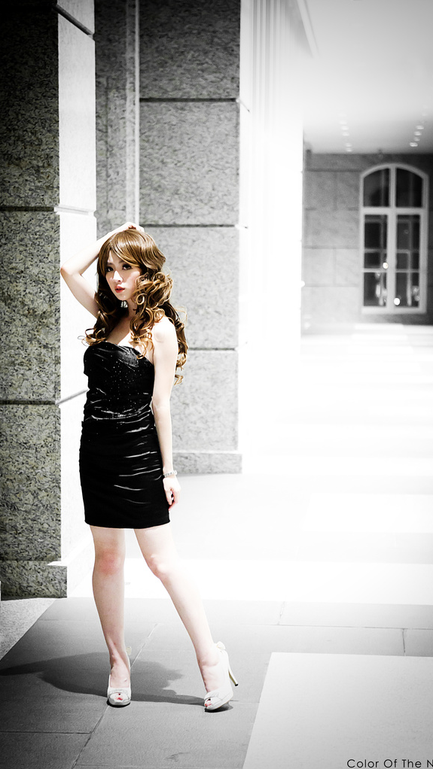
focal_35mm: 87
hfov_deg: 14.0
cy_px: 384
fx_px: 1766
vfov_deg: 24.6
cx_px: 206
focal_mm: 55
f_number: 2.8
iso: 1000
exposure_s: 1/60
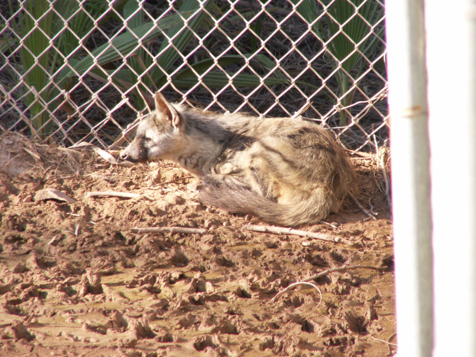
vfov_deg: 3.5
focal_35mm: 420
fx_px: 5775
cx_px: 238
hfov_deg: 4.7
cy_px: 178
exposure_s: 1/100
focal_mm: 69.45
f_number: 4.5
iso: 80
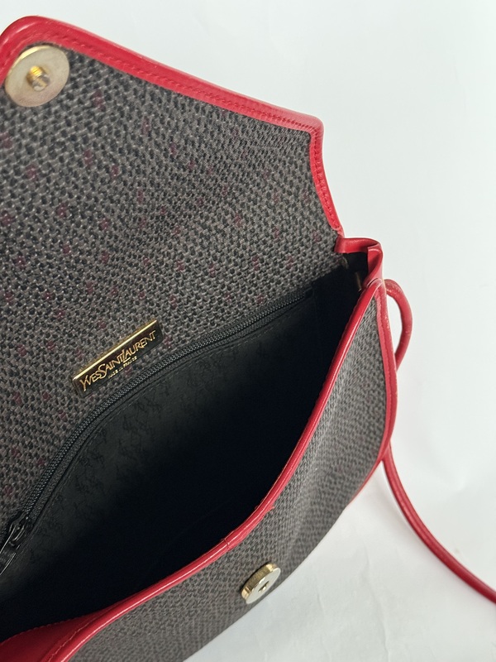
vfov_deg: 39.7
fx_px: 917
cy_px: 331
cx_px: 248
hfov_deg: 30.3
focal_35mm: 48
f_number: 1.78
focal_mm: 6.76
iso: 400
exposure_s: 1/40
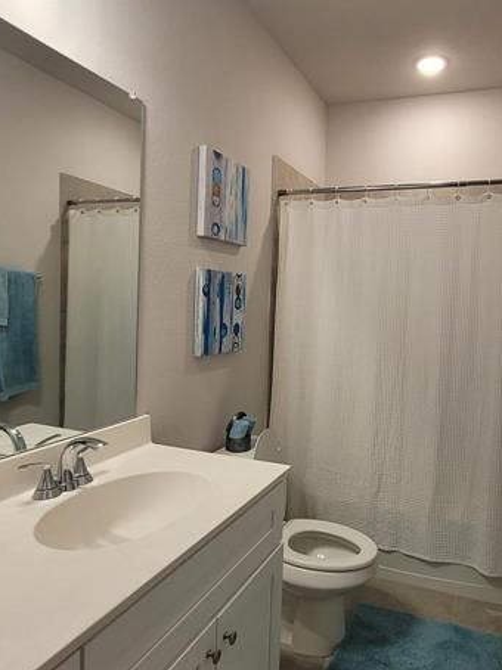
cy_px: 319
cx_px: 317
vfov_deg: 76.4
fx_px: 426
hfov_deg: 60.1
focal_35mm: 22
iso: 125
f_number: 2.2
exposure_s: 1/60
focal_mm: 2.2
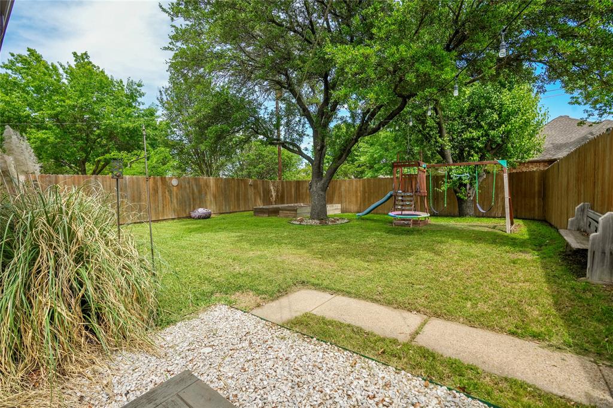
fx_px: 272
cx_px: 306
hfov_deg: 96.8
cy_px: 204
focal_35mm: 16
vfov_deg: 73.7
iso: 800
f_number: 8
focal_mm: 16
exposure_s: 1/800
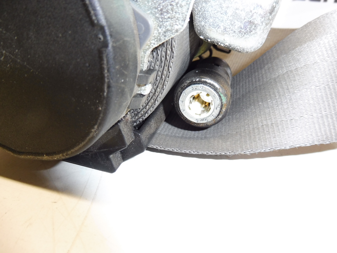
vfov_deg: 54.9
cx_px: 168
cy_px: 126
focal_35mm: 25
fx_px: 243
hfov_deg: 69.4
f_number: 3.5
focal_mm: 4.4
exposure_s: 1/60
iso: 200
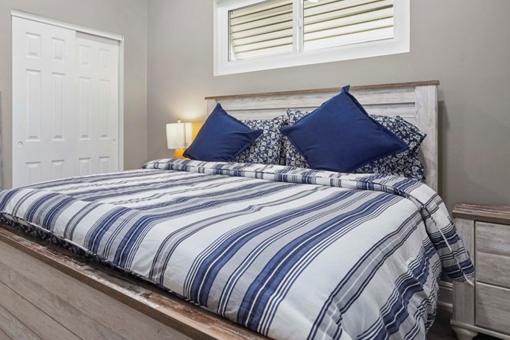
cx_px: 144
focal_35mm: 24
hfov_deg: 70.1
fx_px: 340
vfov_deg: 52.5
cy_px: 126
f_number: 7.1
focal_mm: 16
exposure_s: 1/30
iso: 1600
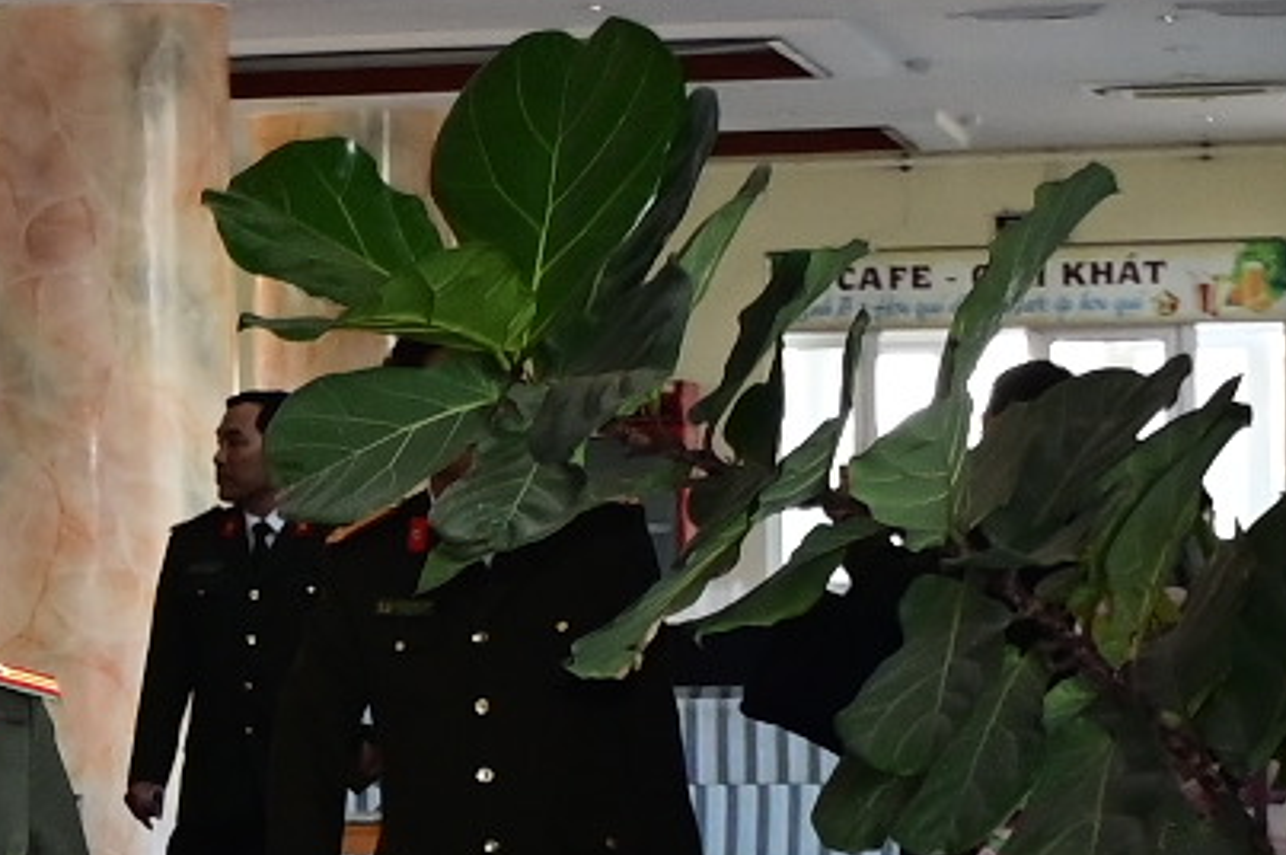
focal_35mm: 220
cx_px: -938
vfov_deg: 6.2
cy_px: 1126
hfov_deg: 9.0
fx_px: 7852
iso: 500
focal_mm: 30
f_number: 4
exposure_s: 1/200
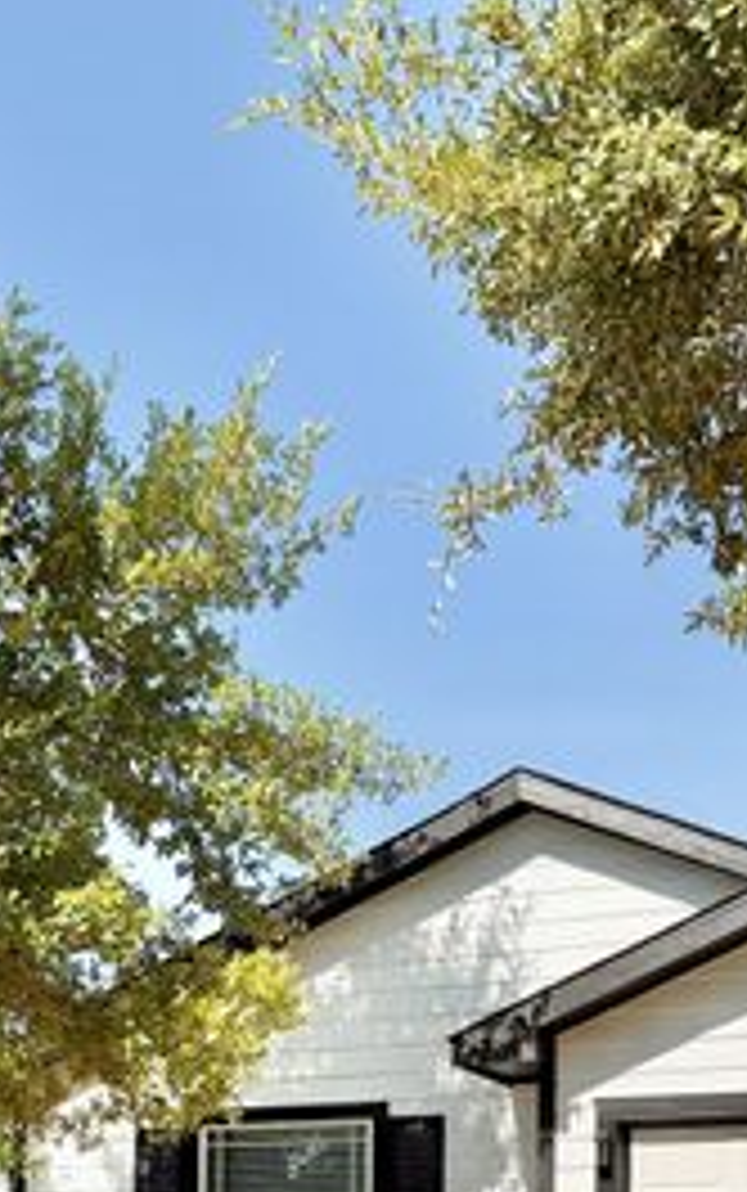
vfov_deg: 29.5
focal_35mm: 64
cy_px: 1239
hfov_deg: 20.3
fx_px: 2081
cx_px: 256
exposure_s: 1/7353
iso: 80
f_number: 1.78
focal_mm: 6.76
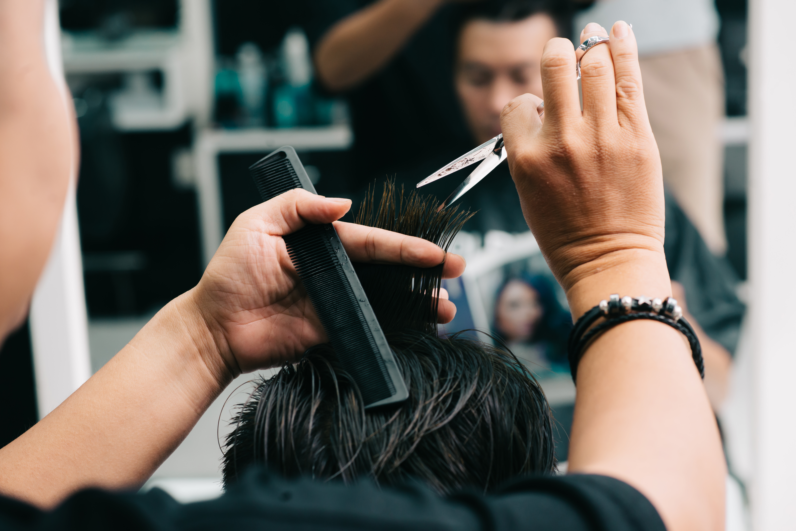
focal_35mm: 85
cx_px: 398
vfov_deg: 16.1
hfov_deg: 23.9
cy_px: 266
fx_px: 1880
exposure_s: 1/160
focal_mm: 85
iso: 800
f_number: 5.6
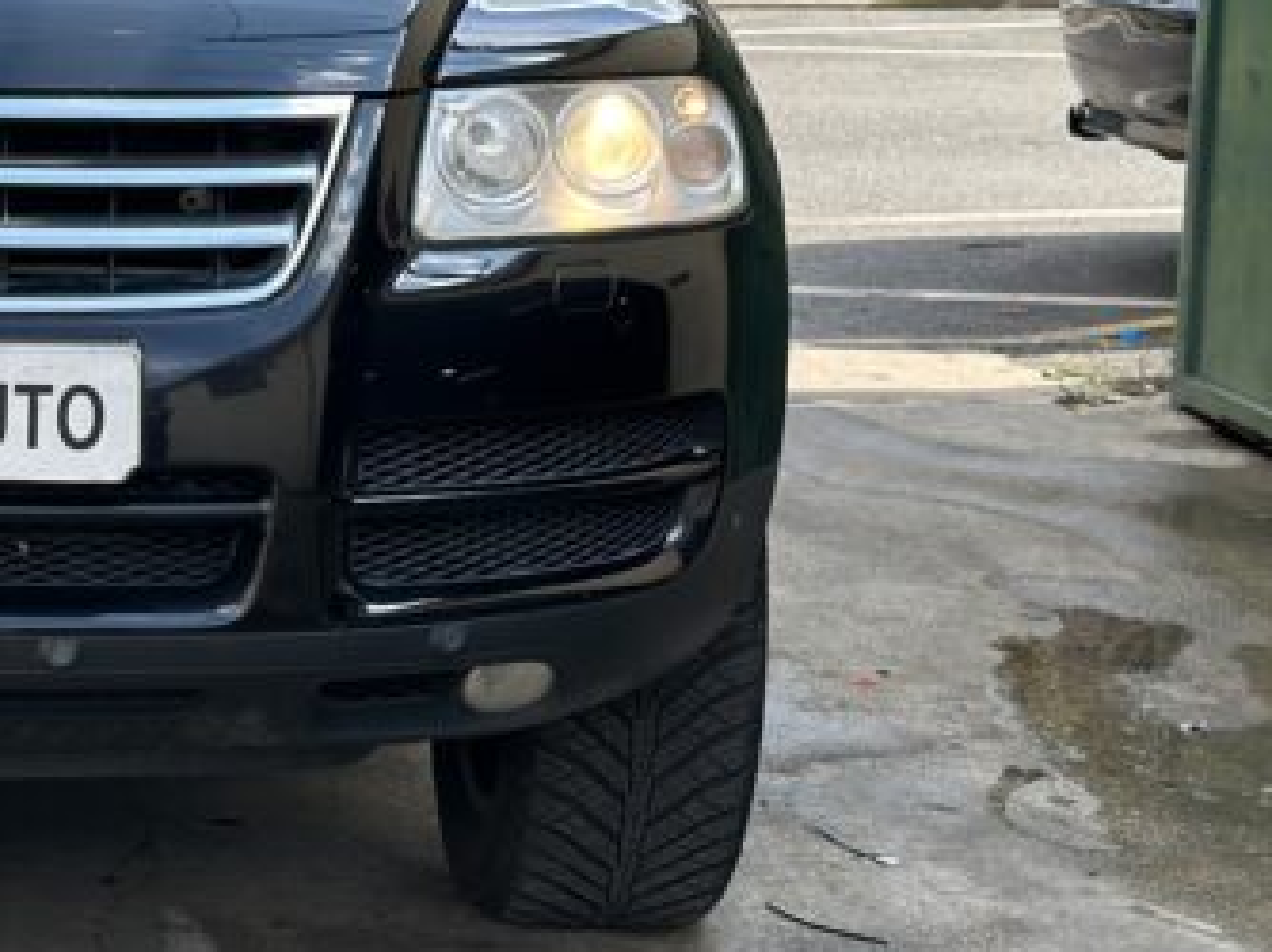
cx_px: -69
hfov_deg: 16.7
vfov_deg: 12.8
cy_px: 156
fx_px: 4223
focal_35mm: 115
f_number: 1.78
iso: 64
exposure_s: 1/1199
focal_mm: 6.86
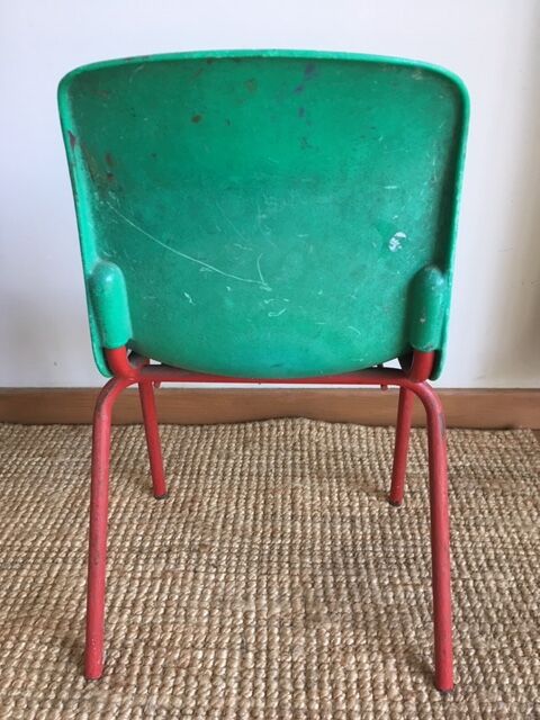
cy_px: 360
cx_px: 270
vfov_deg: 61.7
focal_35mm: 29
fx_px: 603
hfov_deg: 48.2
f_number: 2.2
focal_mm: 4.15
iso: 50
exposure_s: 1/33
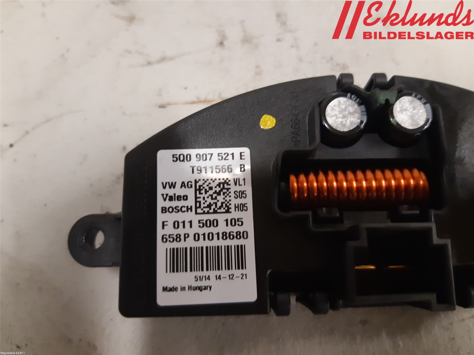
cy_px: 178
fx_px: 356
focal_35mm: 26
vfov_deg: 53.1
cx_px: 237
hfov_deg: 67.3
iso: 250
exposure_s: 1/50
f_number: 1.7
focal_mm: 3.93
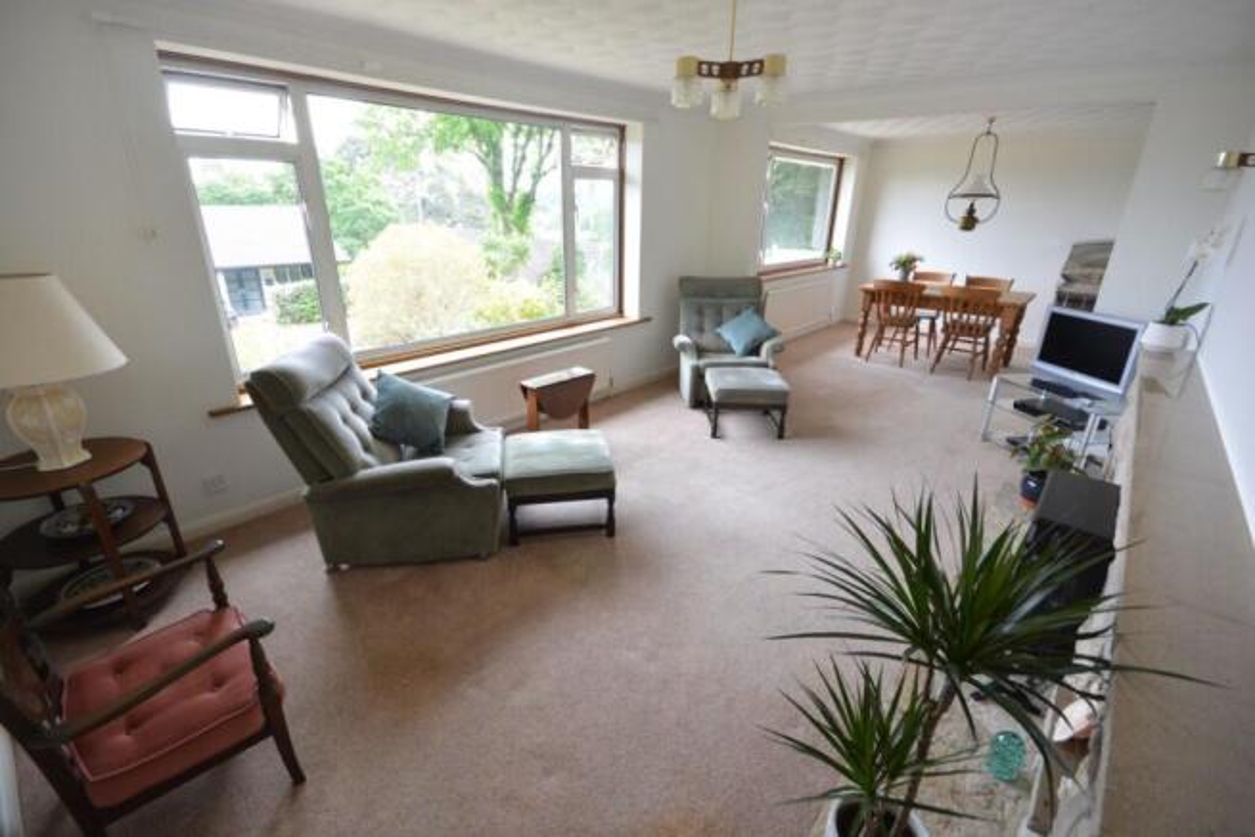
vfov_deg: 77.4
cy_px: 418
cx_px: 628
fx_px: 523
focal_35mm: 15
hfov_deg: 100.4
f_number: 8
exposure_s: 1/25
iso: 400
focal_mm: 10
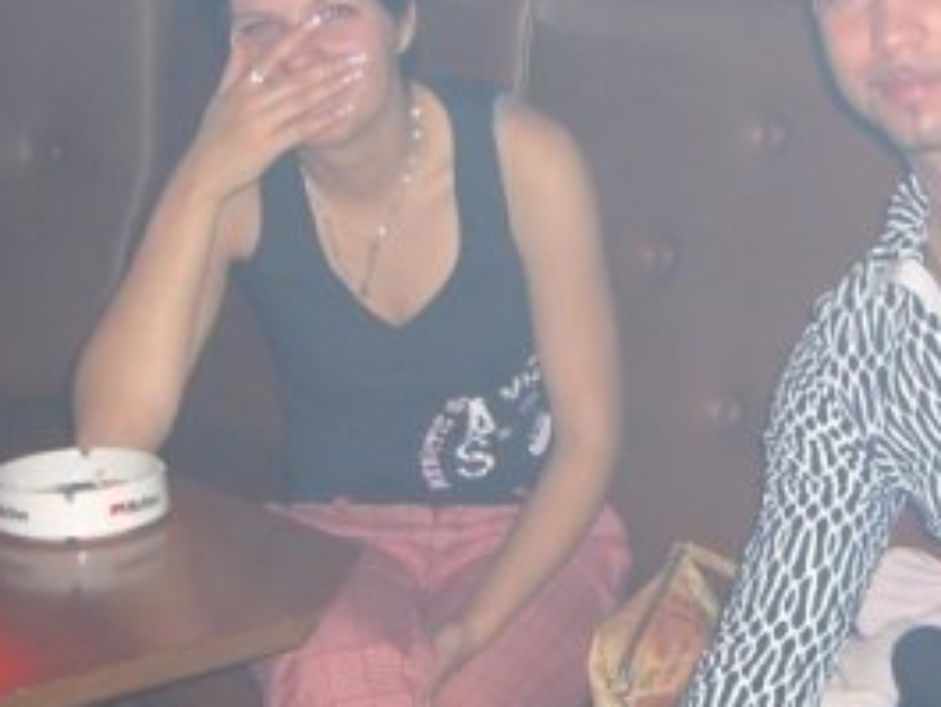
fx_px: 2339
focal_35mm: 86
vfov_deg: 17.1
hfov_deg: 22.5
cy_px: 227
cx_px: 731
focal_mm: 7.9
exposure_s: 1/60
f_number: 2.8
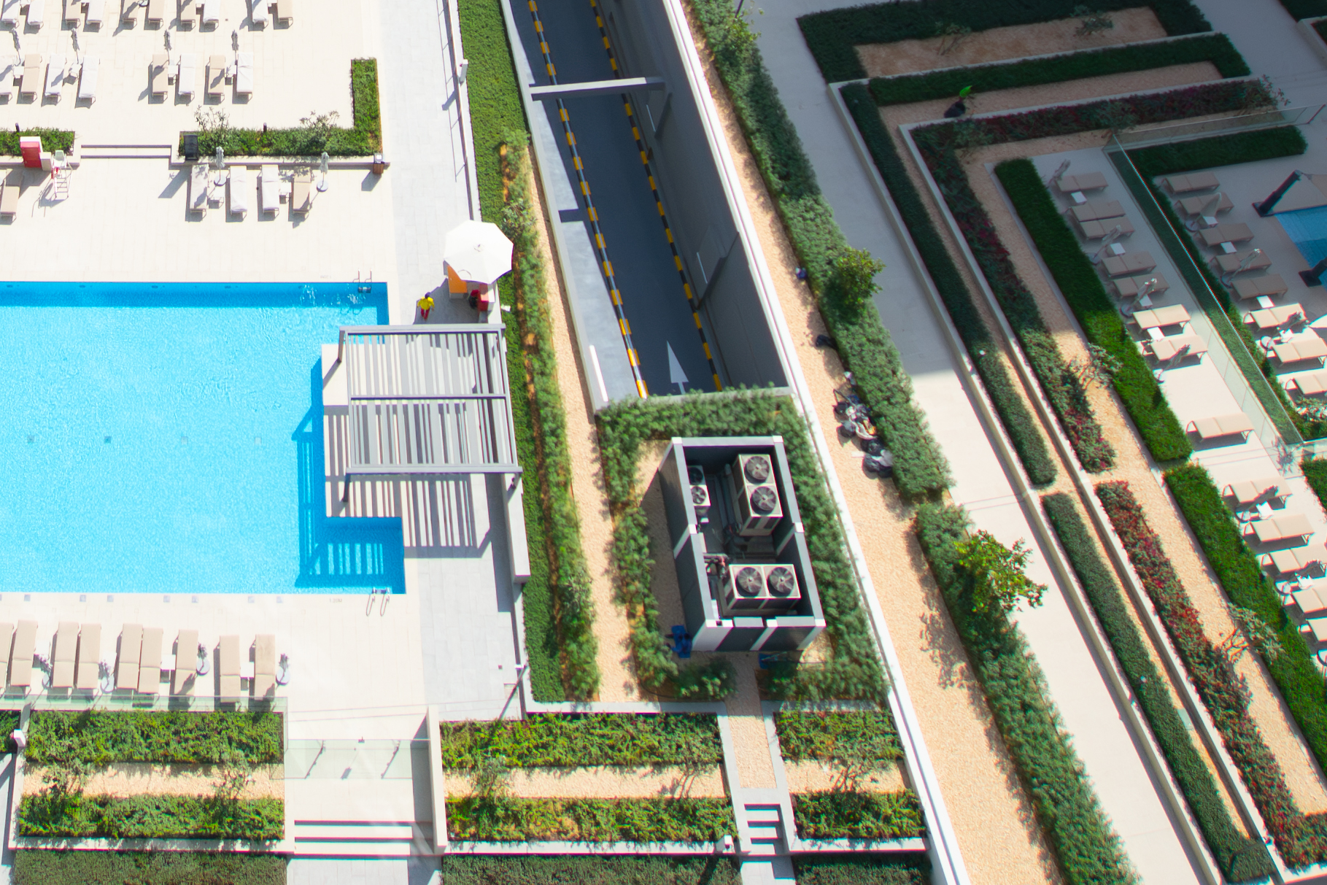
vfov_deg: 30.3
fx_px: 1401
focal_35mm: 38
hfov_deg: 47.7
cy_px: -154
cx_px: 255
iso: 100
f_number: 3.5
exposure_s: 1/2000
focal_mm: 10
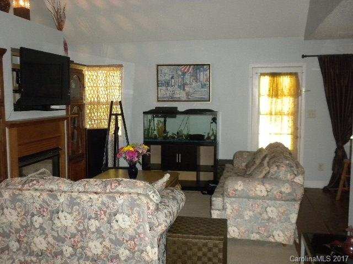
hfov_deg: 50.1
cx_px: 176
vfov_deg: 38.7
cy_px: 132
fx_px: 377
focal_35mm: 37
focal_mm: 6.6
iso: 416
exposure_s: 1/30
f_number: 3.5
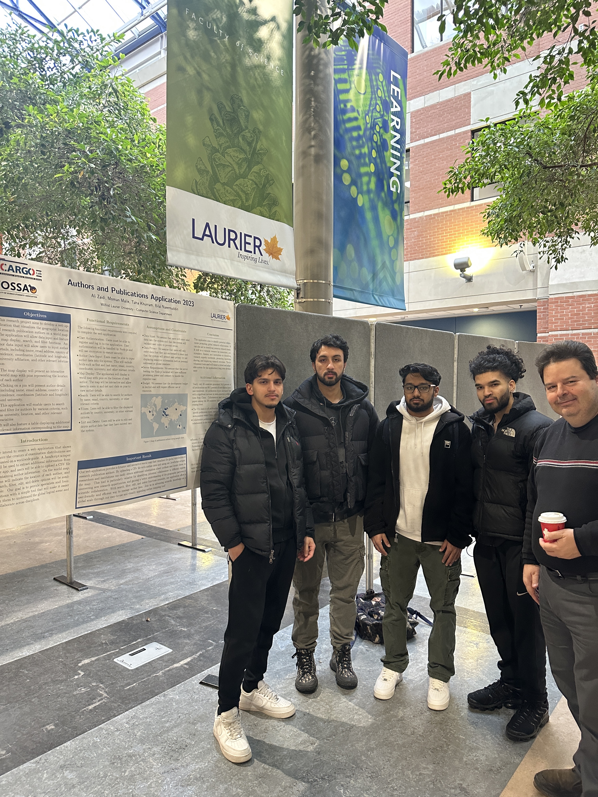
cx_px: 299
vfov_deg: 71.6
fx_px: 553
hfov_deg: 56.8
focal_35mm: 24
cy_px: 398
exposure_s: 1/60
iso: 400
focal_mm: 6.86
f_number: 1.78
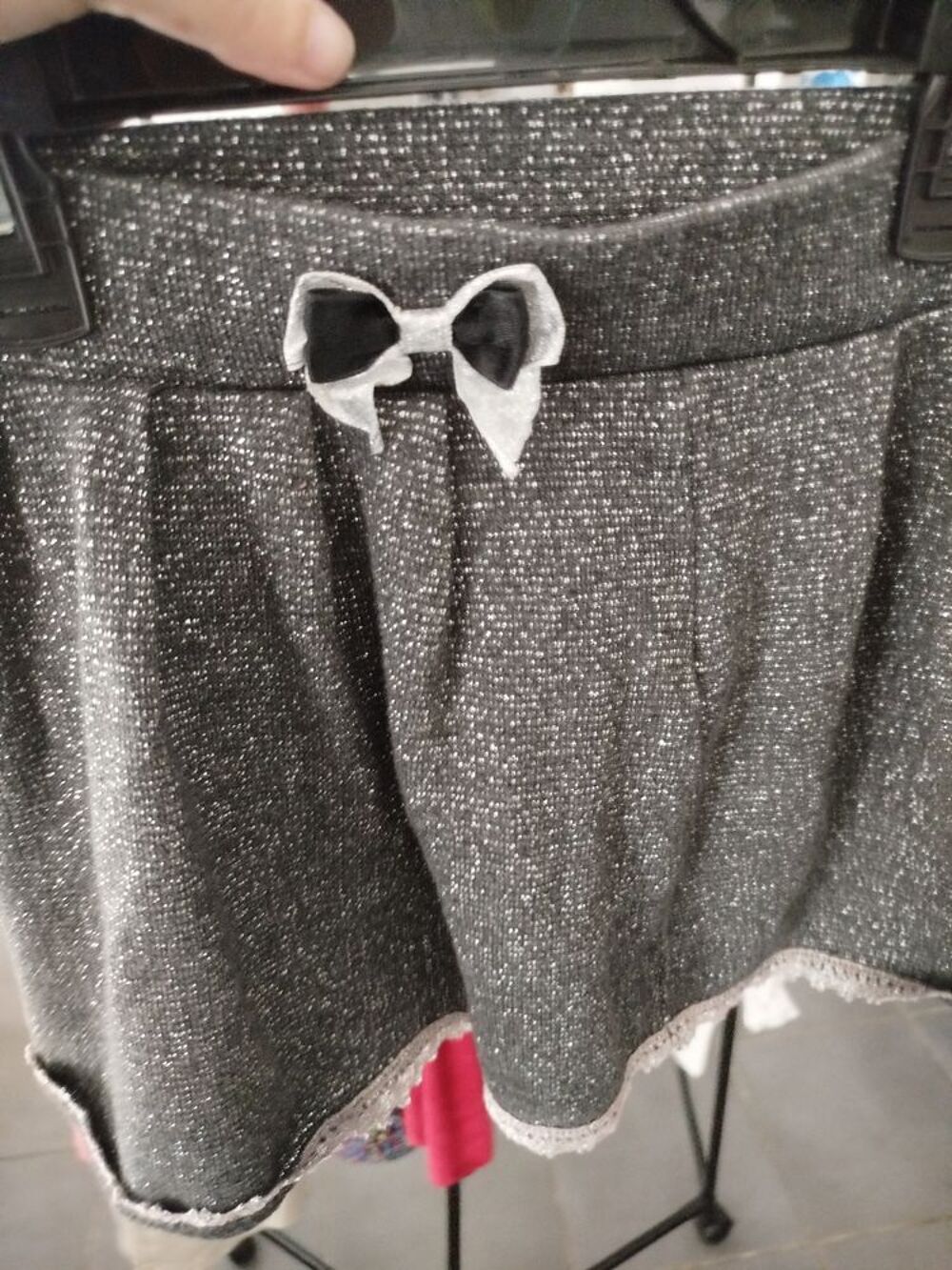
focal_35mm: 24
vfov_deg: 71.6
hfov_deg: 56.8
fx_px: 880
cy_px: 635
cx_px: 476
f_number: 1.7
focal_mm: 5.31
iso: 1600
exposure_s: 1/17
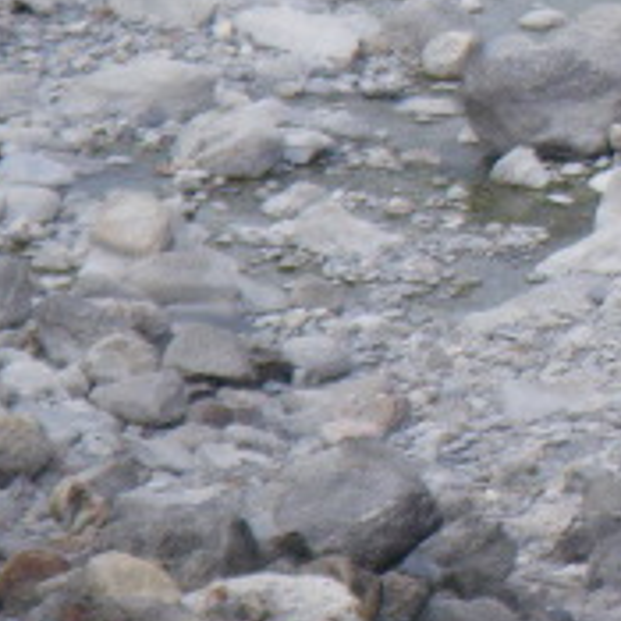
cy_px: -71
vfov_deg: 2.9
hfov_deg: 2.9
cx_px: 1297
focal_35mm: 604
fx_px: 12259
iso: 160
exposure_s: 1/250
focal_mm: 25
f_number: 5.5
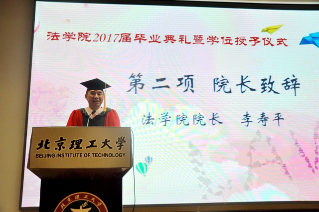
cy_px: 106
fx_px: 319
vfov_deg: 36.8
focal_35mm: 36
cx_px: 160
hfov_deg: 53.2
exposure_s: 1/320
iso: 800
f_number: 3.8
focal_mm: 24
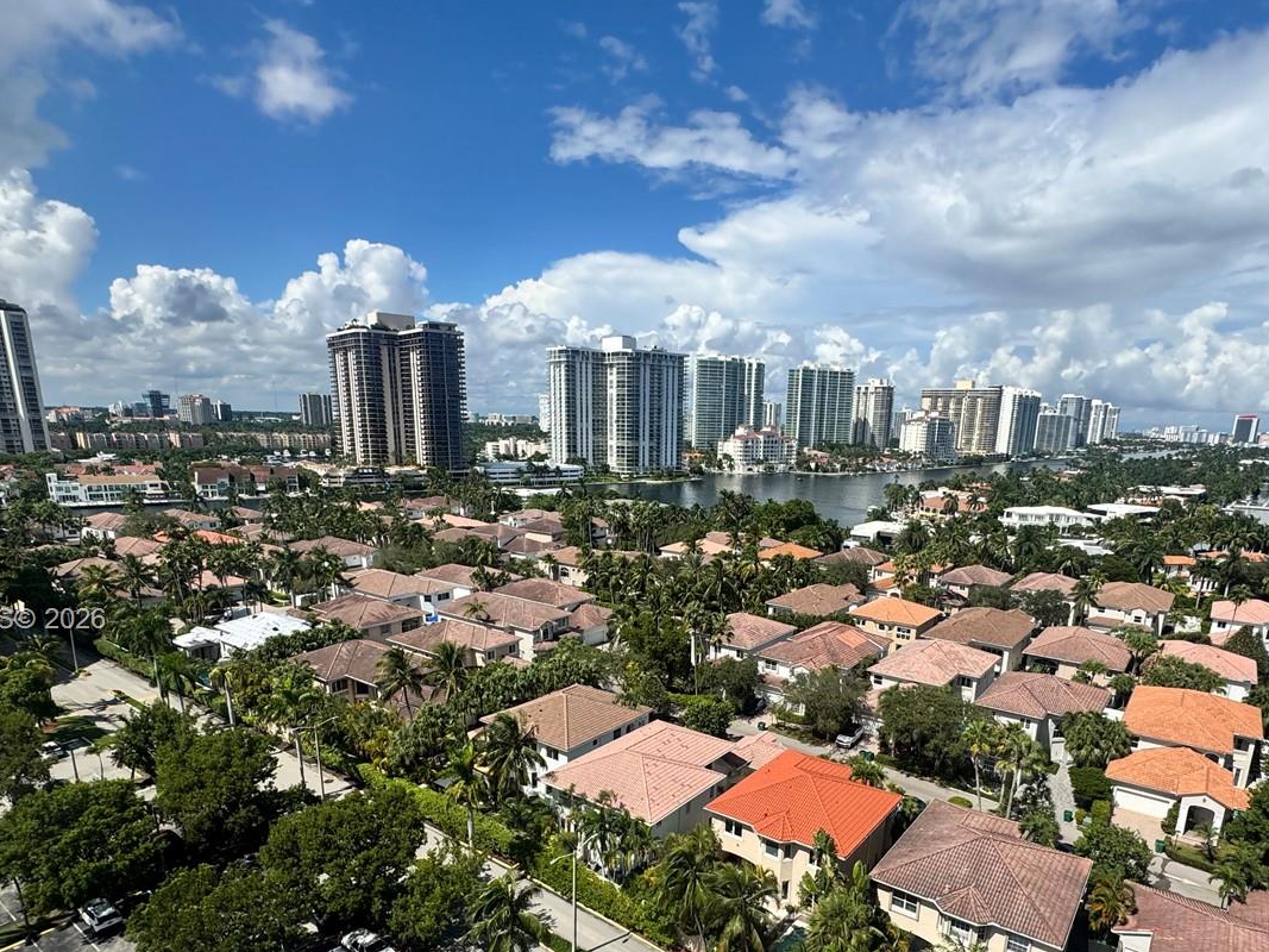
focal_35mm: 21
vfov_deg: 62.1
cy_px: 621
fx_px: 770
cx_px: 687
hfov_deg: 78.8
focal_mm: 2.22
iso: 50
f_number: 2.2
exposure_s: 1/2415
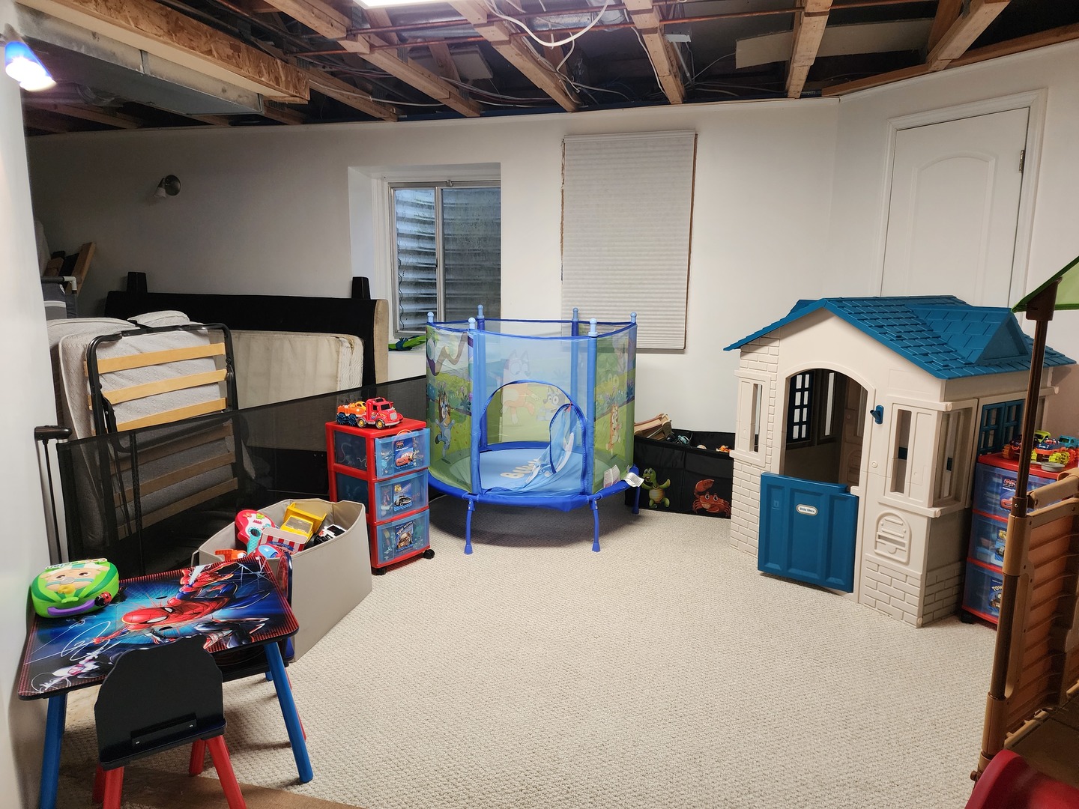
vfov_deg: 58.9
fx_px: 717
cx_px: 540
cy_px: 404
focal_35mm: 23
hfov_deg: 73.9
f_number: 1.8
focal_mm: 6.4
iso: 320
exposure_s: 1/120
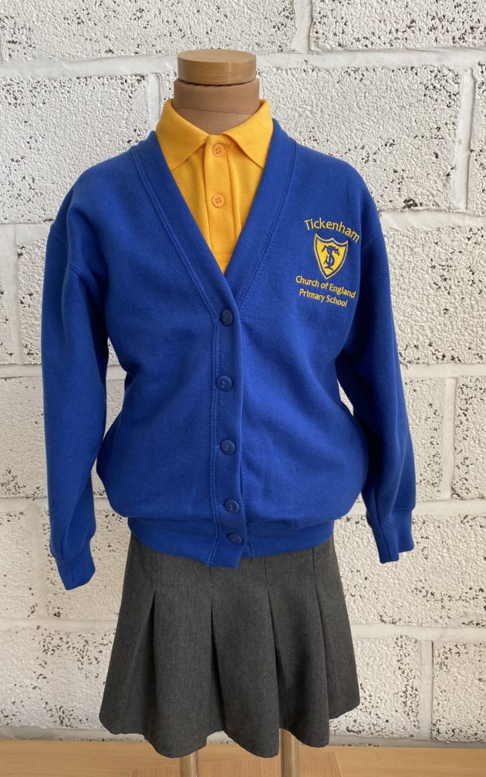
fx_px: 593
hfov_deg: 44.5
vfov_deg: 66.5
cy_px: 394
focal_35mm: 28
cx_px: 242
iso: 64
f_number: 1.8
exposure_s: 1/121
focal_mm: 4.25
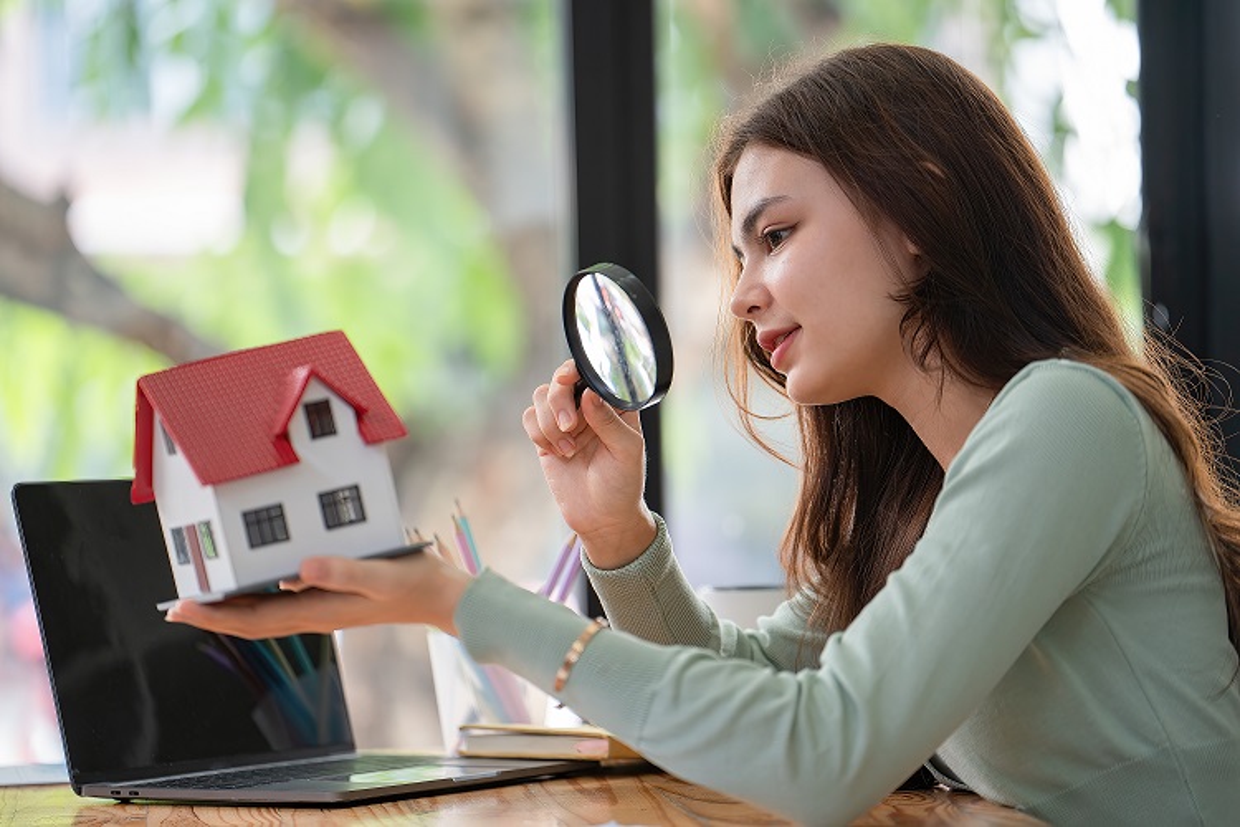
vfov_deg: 10.2
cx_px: 620
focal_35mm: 135
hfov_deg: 15.2
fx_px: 4650
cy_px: 414
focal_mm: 135
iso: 400
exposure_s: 1/160
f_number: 2.8
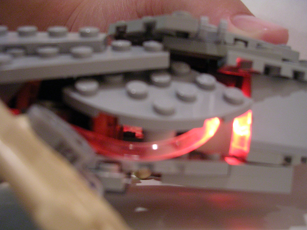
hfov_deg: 49.0
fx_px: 337
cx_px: 154
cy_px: 115
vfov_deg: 37.7
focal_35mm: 38
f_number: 2.8
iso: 171
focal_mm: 5.8
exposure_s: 1/4.6
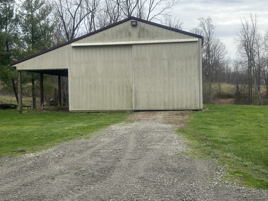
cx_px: 134
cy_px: 100
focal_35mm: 48
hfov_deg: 39.7
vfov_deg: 30.3
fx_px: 372
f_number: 1.78
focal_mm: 6.86
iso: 64
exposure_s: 1/1107
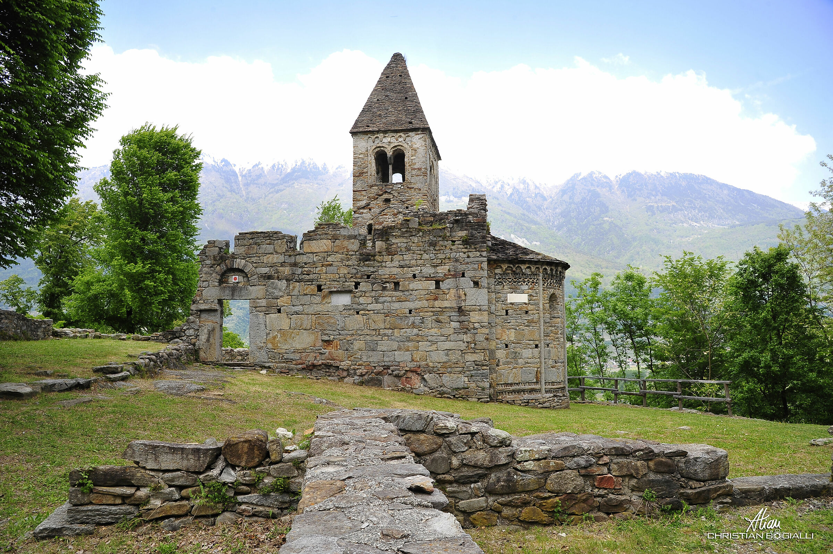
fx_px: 555
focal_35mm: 24
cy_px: 277
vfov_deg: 53.1
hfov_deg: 73.8
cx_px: 416
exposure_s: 1/125
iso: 400
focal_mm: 24
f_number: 9
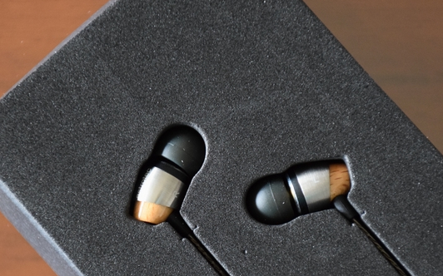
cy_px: 195
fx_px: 2776
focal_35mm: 230
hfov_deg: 9.1
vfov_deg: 5.7
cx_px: 212
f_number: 5.6
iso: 3200
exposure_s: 1/15
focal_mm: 100
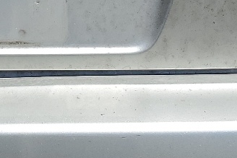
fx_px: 869
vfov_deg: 10.3
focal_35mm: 132
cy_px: 0
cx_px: -17
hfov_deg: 15.2
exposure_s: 1/5000
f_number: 1.5
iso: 50
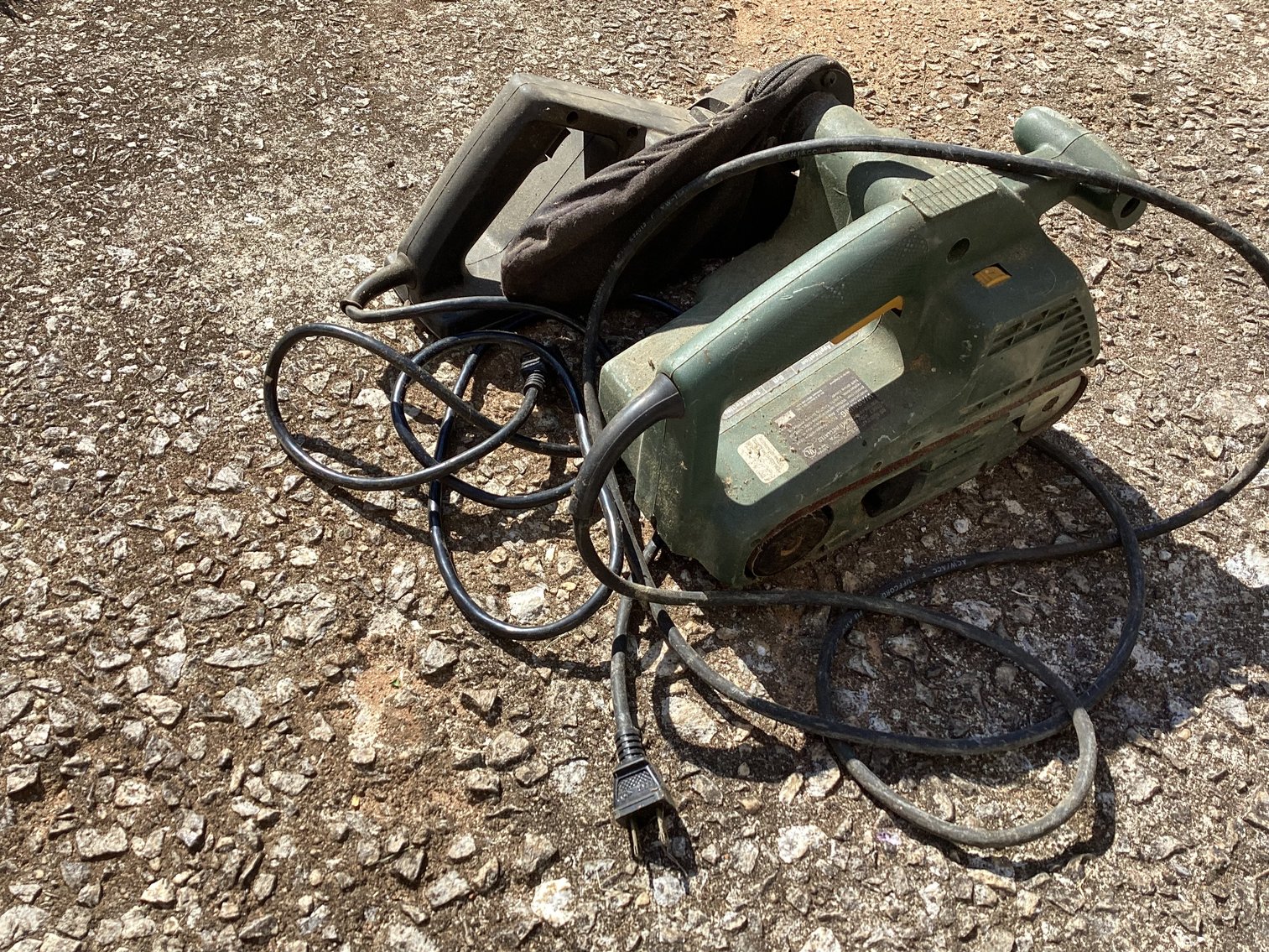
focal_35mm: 31
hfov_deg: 58.3
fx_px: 1137
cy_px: 476
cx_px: 634
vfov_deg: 45.4
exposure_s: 1/721
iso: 25
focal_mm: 3.3
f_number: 2.4
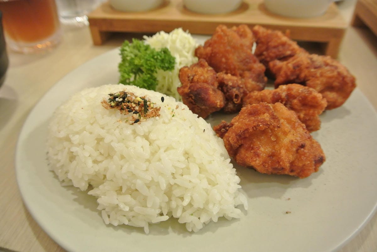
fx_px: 283
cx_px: 188
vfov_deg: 48.0
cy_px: 126
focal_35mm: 27
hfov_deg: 67.3
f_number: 3.5
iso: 800
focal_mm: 10
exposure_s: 1/25
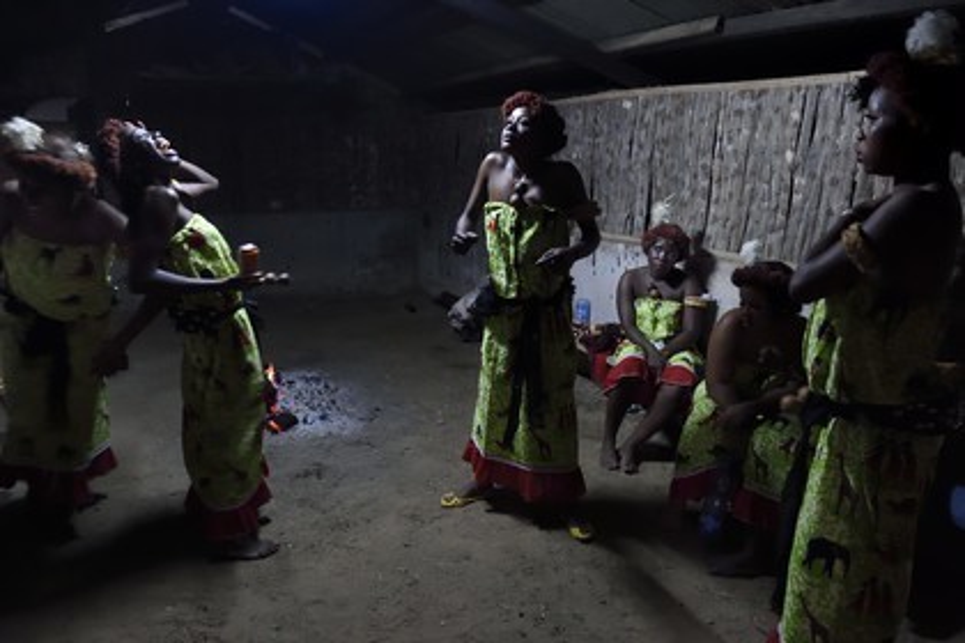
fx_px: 643
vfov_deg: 53.1
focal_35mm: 24
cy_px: 322
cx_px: 482
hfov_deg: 73.7
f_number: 4
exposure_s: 1/30
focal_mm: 24
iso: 6400
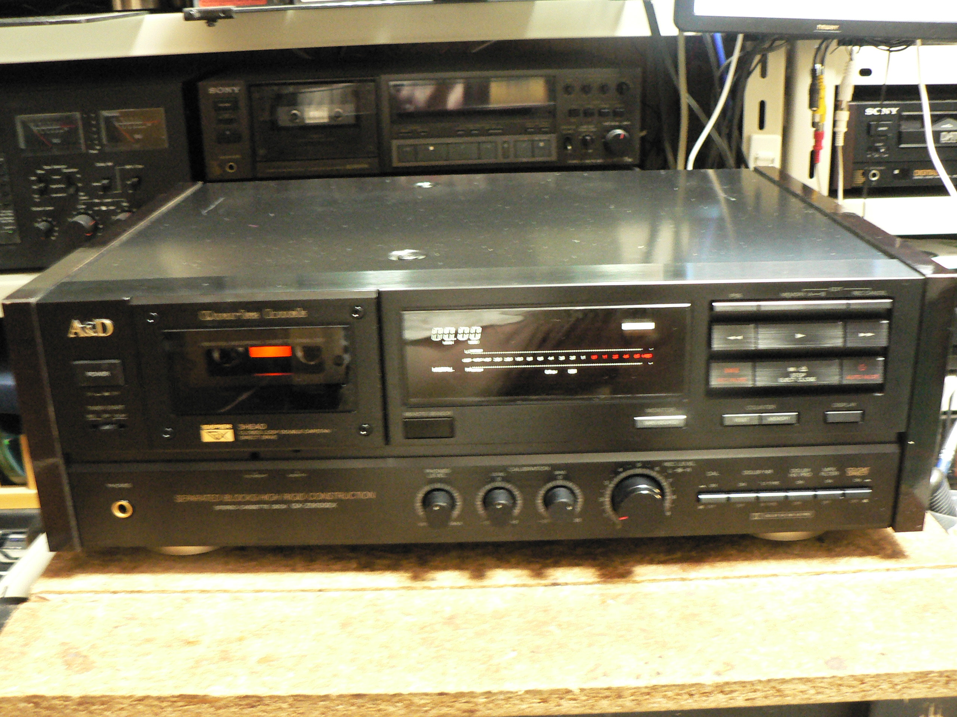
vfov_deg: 39.7
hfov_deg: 51.4
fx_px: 995
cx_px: 478
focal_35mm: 36
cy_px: 358
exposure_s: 1/4
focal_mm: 6
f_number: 2.8
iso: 400
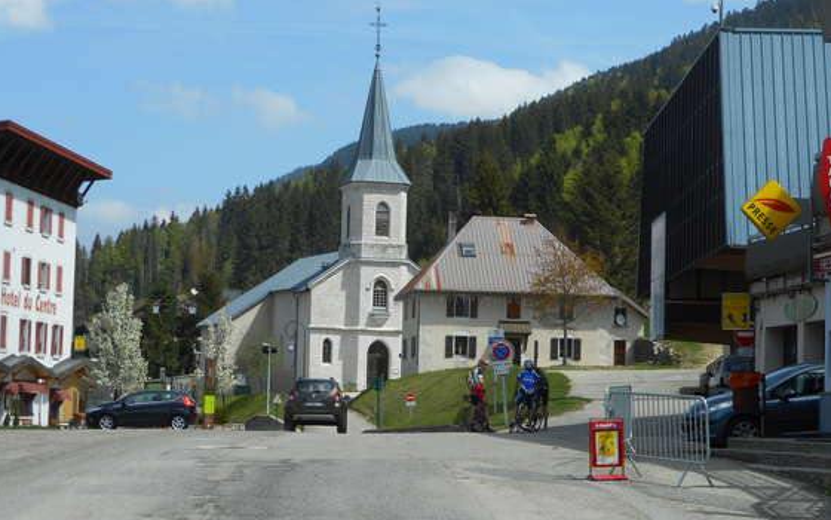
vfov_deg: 13.0
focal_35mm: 101
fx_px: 2287
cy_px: 236
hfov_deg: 20.6
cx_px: 416
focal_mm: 15.9
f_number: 5.6
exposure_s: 1/500
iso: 80
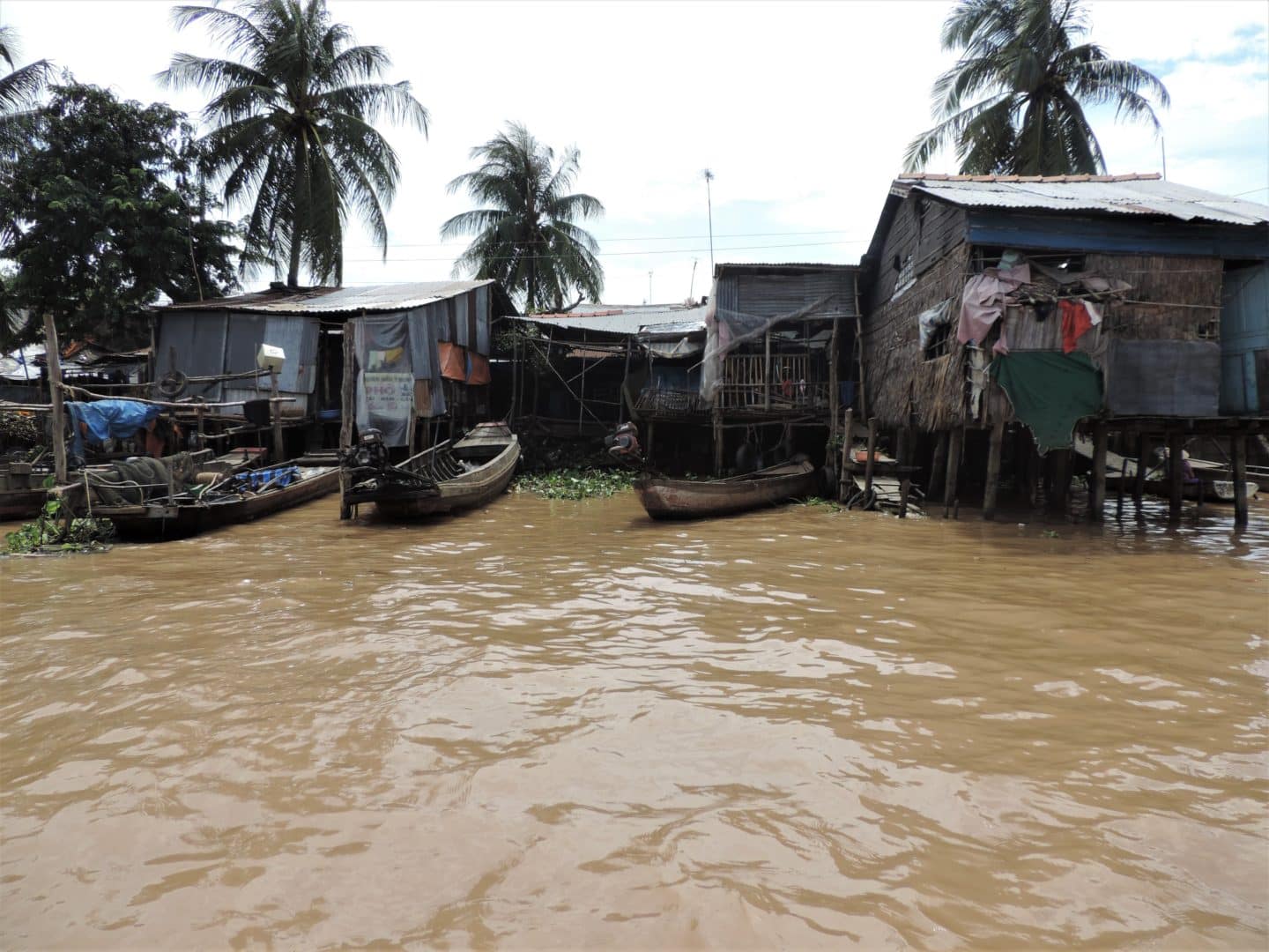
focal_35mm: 24
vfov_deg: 56.8
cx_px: 634
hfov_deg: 71.6
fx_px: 880
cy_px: 476
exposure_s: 1/1000
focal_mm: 4.3
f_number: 3
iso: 80
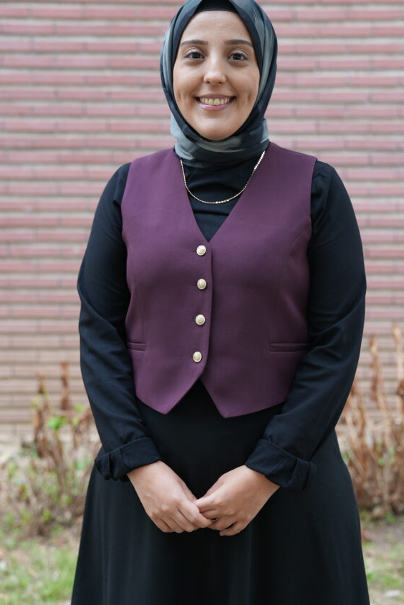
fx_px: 1076
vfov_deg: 31.4
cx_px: 226
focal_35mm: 64
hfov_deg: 21.2
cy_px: 291
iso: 320
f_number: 2.8
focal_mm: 47
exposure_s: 1/50
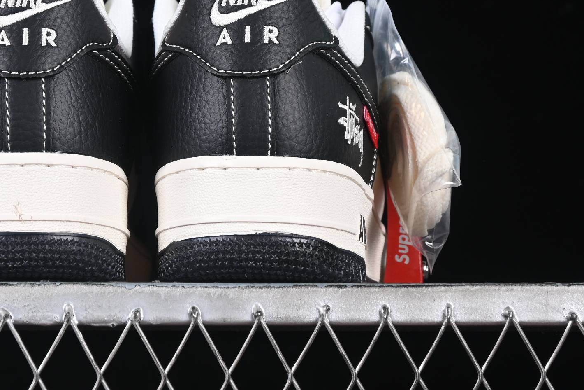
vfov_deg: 9.3
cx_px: 165
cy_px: 37
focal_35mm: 147
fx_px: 2385
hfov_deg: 13.9
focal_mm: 50
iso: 160
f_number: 6.3
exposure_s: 1/60
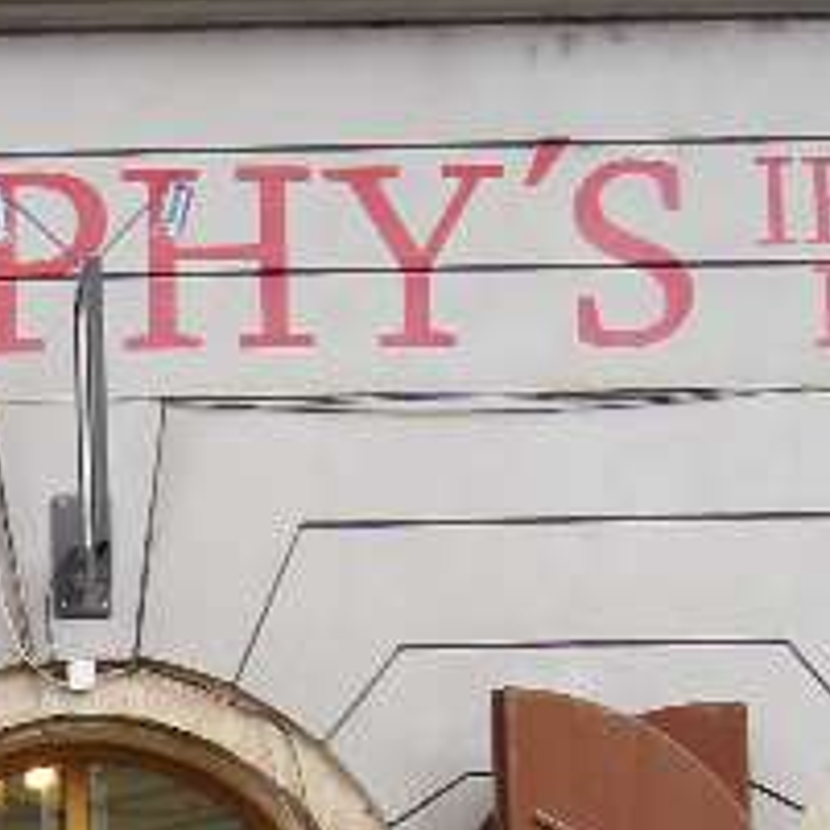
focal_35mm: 117
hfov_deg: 14.3
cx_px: -256
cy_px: 1185
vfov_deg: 14.1
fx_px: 3174
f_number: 4
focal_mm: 18
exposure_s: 1/60
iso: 100
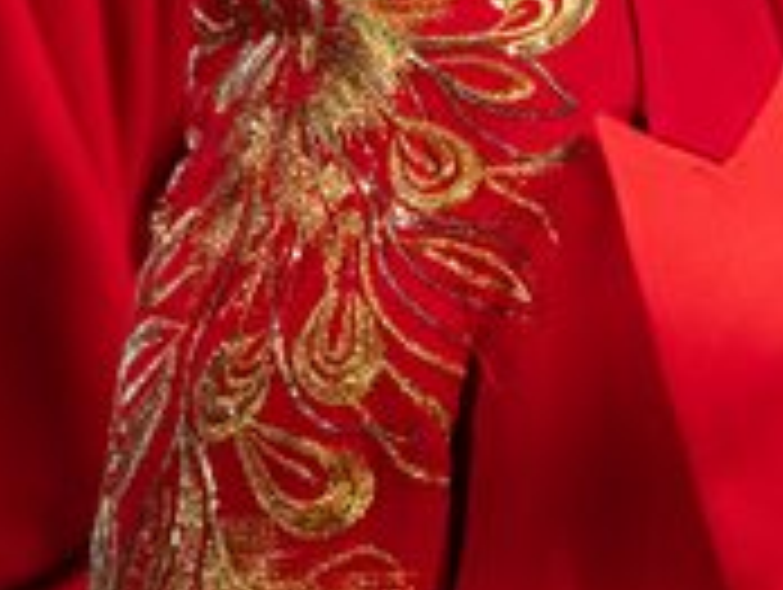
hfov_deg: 1.7
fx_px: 26954
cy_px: 115
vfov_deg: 1.3
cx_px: 1359
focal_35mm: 1190
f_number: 2.8
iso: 2000
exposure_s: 1/800
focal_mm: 300
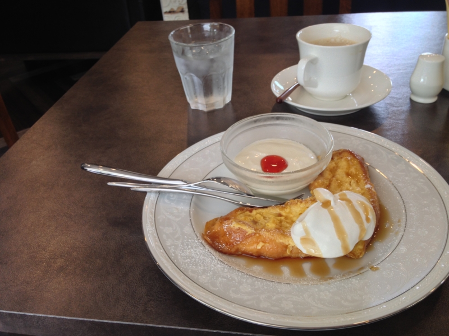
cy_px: 168
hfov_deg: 52.6
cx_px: 224
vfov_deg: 40.7
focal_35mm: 35
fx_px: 454
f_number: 2.4
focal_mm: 4.28
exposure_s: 1/20
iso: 50
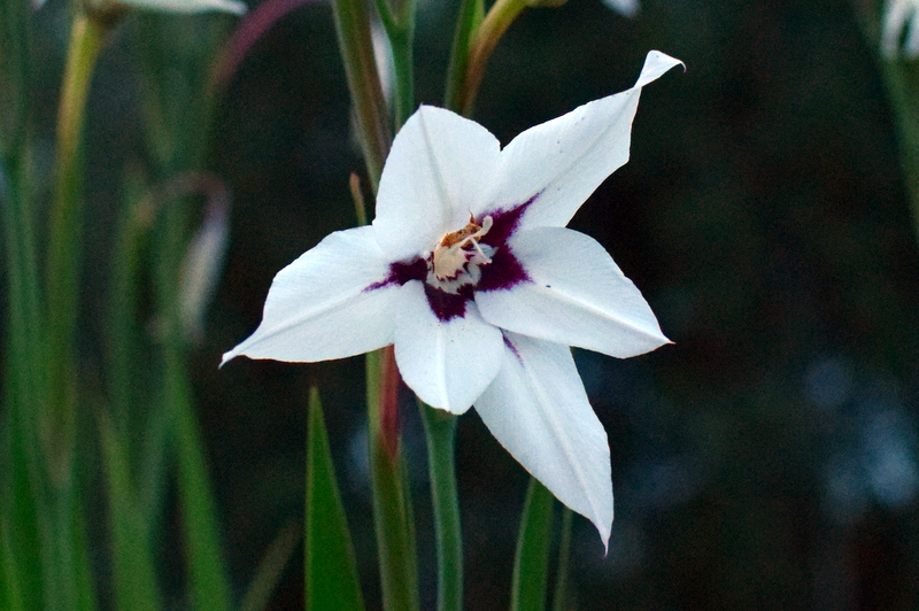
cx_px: 460
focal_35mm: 52
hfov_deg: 37.9
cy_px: 306
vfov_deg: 25.7
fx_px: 1339
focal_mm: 35
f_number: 4.5
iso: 3200
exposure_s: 1/60
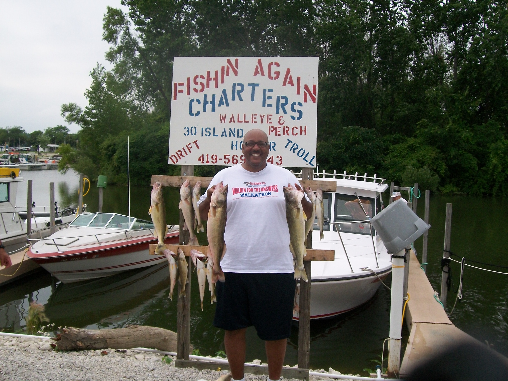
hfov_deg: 51.4
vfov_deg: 39.7
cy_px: 190
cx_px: 254
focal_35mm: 36
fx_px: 528
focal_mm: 6
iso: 80
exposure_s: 1/500
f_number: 4.8
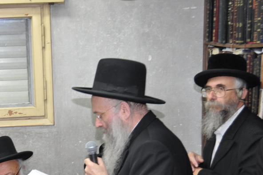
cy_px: 136
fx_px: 606
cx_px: 43
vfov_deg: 16.3
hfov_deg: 24.0
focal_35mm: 83
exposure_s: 1/60
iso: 560
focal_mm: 32
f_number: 4.2
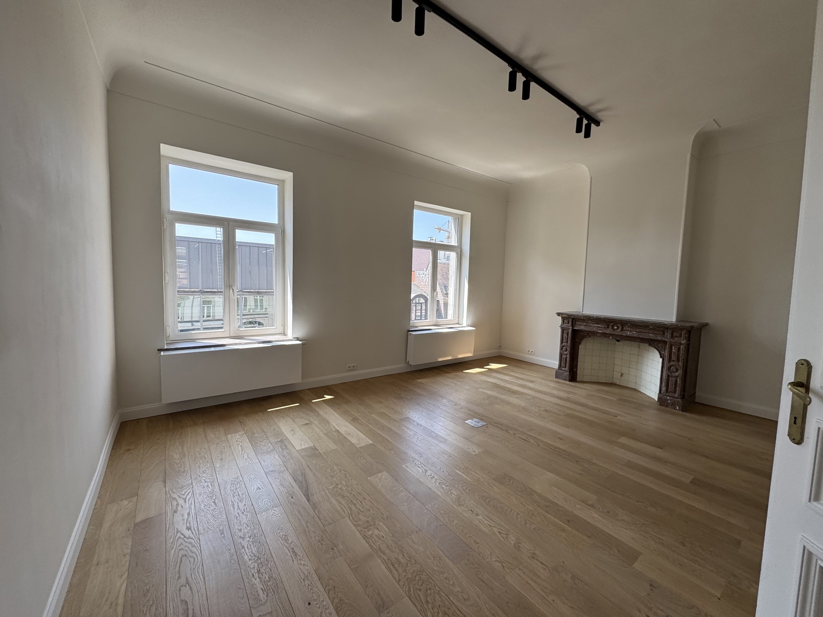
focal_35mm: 14
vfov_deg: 85.7
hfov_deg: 102.1
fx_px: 333
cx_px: 412
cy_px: 308
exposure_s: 1/217
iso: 40
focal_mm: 2.22
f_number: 2.2
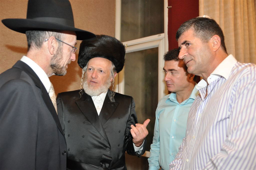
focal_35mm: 33
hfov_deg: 57.3
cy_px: 85
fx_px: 234
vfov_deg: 39.9
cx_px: 128
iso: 800
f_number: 4
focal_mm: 22
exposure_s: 1/60
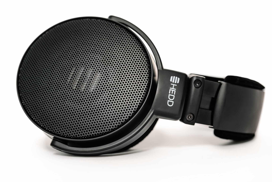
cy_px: 91
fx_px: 506
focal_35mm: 67
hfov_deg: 30.1
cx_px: 136
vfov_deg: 20.3
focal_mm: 67
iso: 100
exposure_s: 1/160
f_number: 4
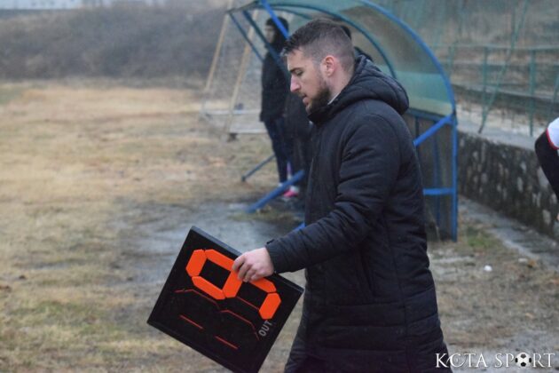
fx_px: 1584
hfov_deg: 20.0
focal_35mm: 102
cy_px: 186
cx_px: 280
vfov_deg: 13.4
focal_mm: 68
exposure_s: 1/640
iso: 12800
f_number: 5.6
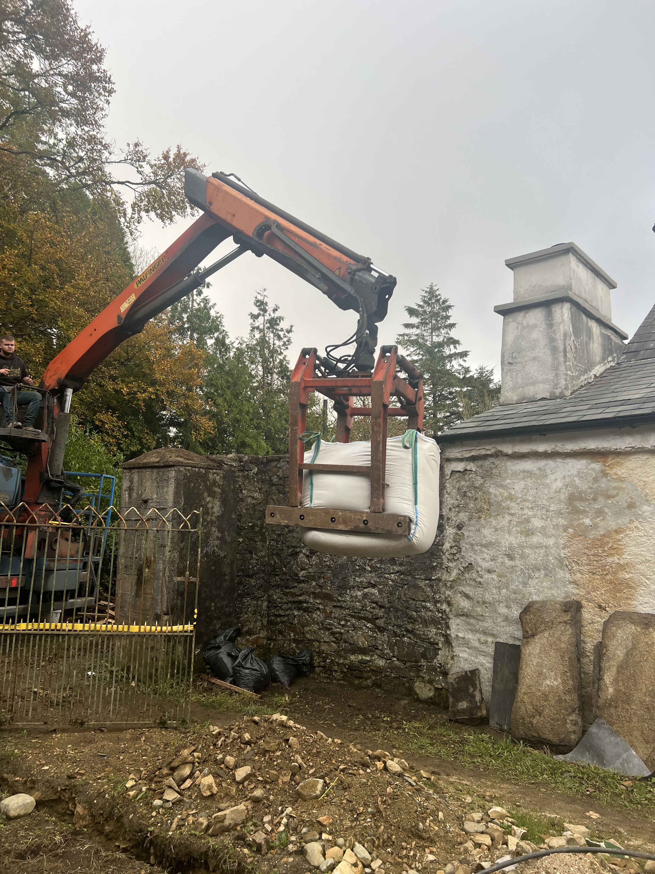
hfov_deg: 53.1
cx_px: 328
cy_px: 437
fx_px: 656
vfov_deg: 67.3
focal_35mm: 26
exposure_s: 1/588
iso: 50
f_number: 1.5
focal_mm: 5.7
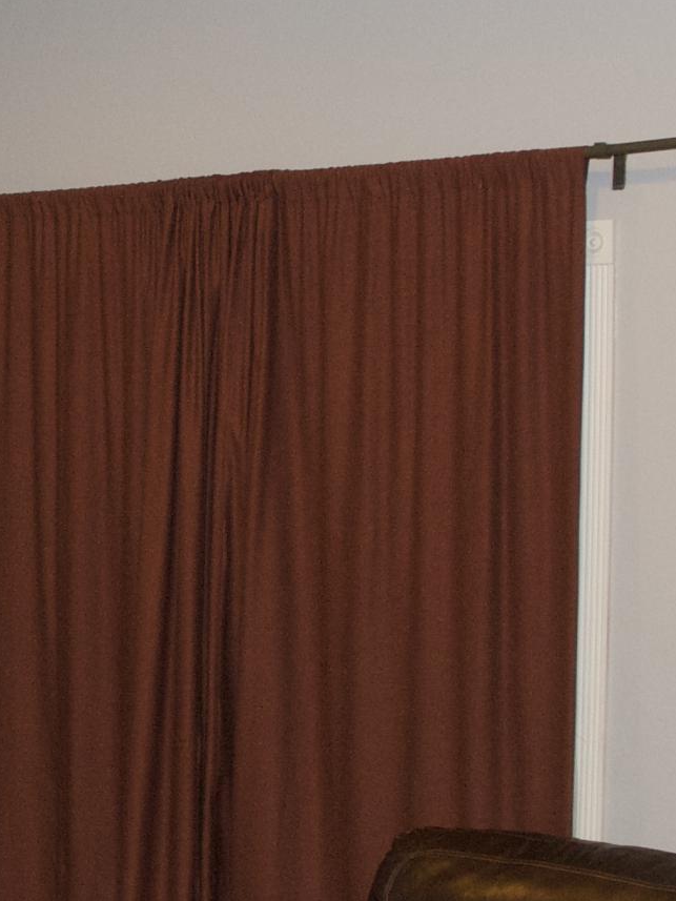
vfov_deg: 22.8
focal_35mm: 86
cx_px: -145
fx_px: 2230
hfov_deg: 16.5
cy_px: 519
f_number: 5
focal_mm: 17
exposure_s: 1/60
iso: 1000
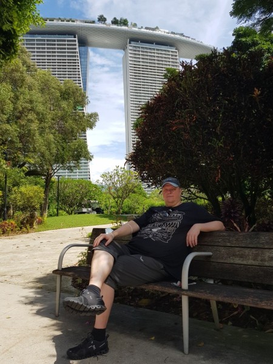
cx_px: 136
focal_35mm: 26
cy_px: 182
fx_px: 273
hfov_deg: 53.1
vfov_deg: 67.3
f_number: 1.7
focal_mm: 4.2
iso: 40
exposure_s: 1/1576
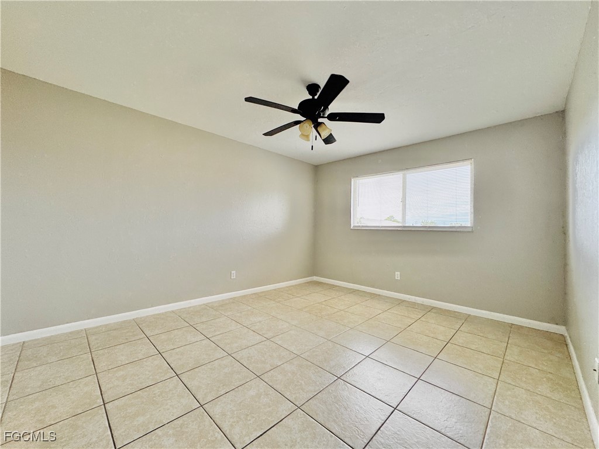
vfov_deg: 85.7
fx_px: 242
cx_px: 300
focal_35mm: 14
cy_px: 224
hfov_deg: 102.1
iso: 100
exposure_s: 1/99
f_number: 2.2
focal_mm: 2.22
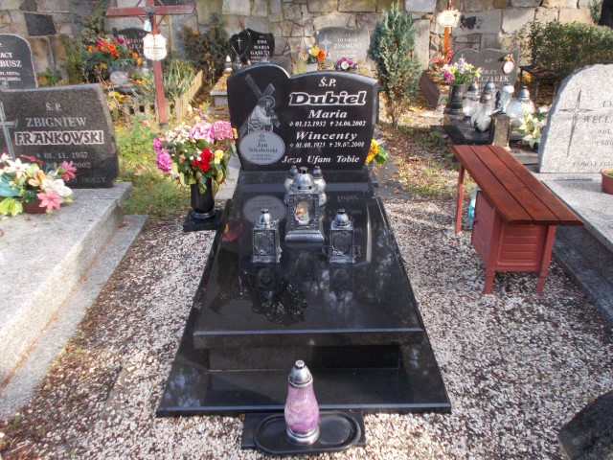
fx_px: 602
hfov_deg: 54.0
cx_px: 306
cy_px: 230
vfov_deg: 41.8
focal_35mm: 34
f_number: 3.6
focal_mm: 6
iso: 80
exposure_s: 1/80
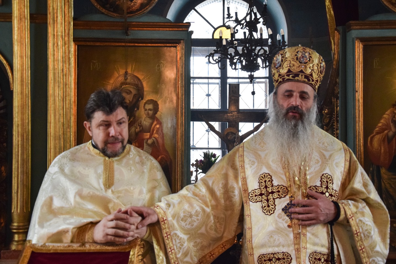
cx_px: 198
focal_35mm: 51
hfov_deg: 38.9
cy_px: 132
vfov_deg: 26.5
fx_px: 561
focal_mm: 34
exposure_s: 1/200
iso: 1600
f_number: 4.2
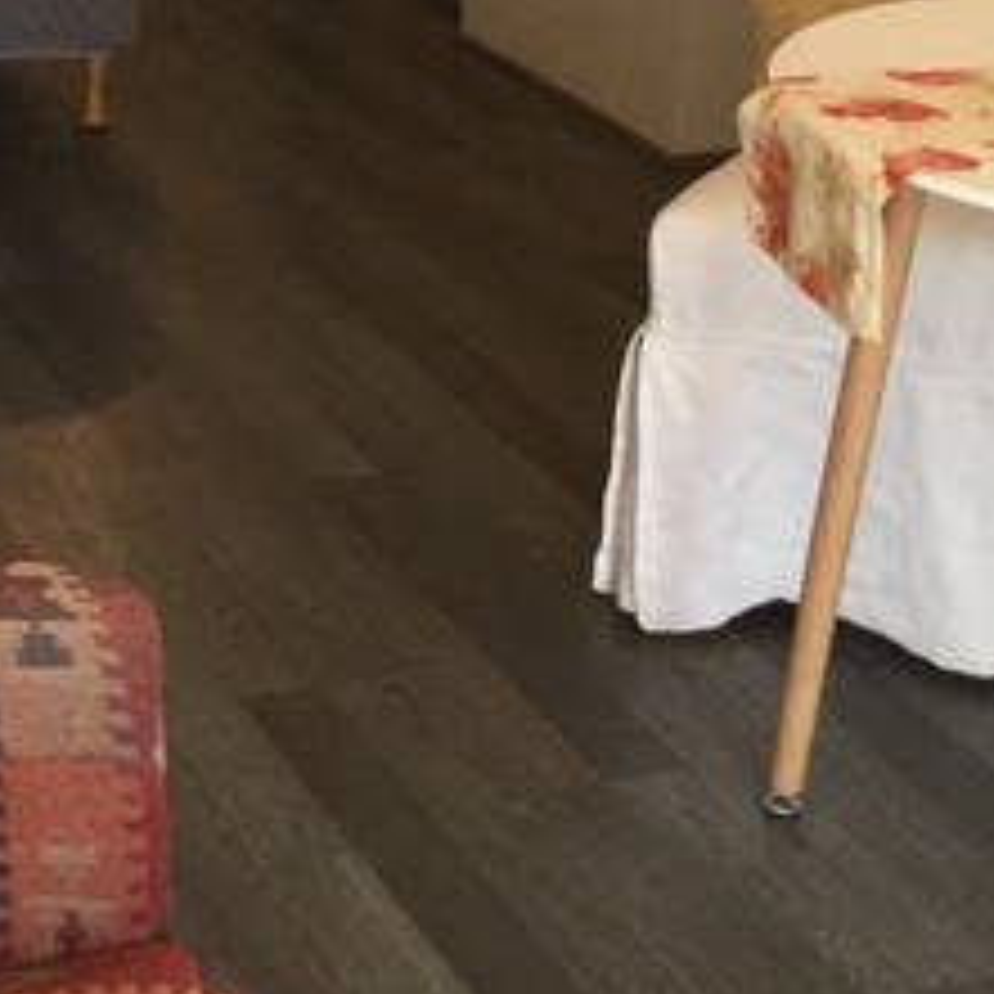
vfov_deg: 16.9
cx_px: 36
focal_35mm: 98
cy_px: -220
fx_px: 3184
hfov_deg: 17.4
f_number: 2.4
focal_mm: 3.3
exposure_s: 1/33
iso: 50
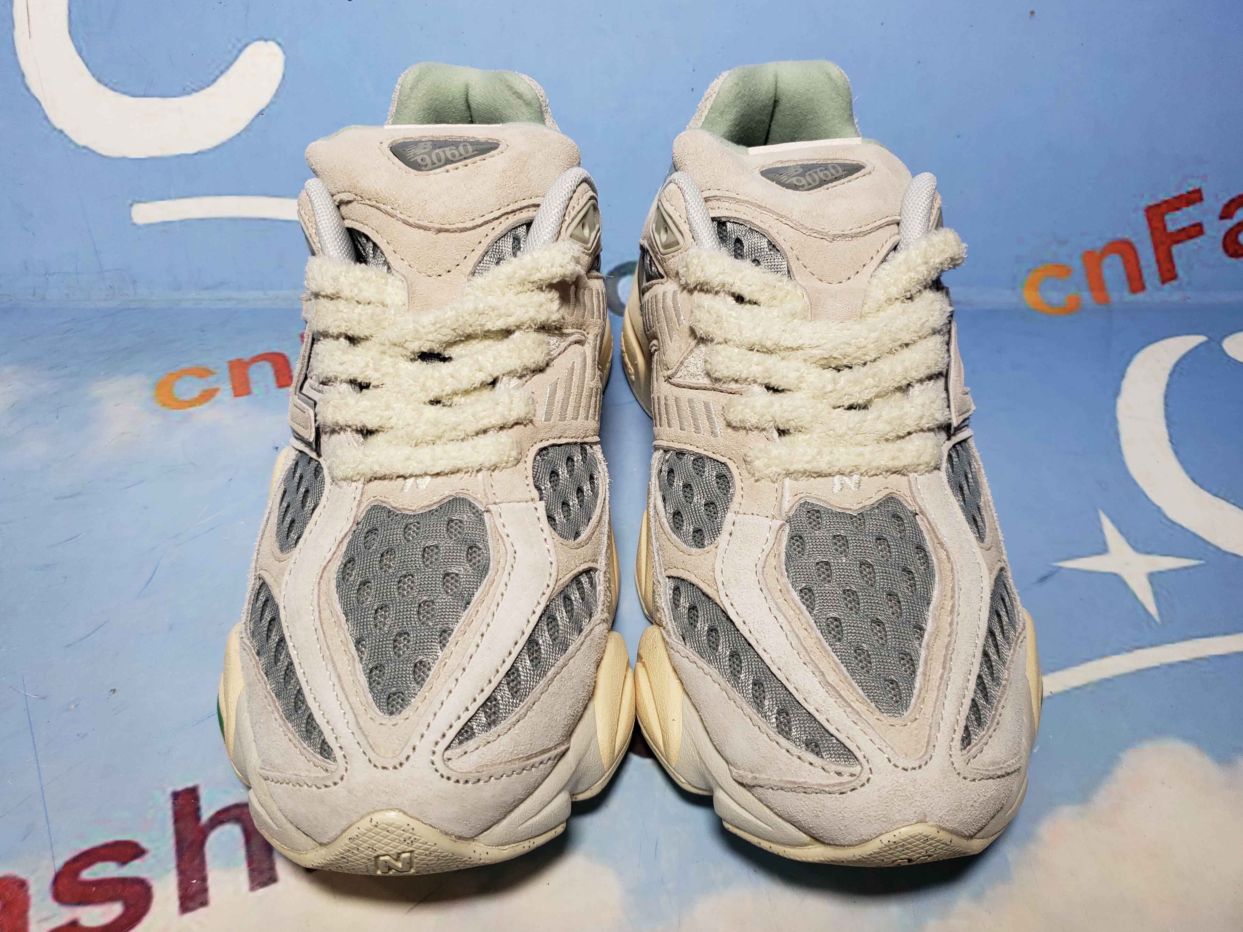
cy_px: 472
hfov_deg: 65.3
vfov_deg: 51.4
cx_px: 614
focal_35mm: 27
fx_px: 969
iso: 50
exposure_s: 1/423
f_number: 1.5
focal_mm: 4.3
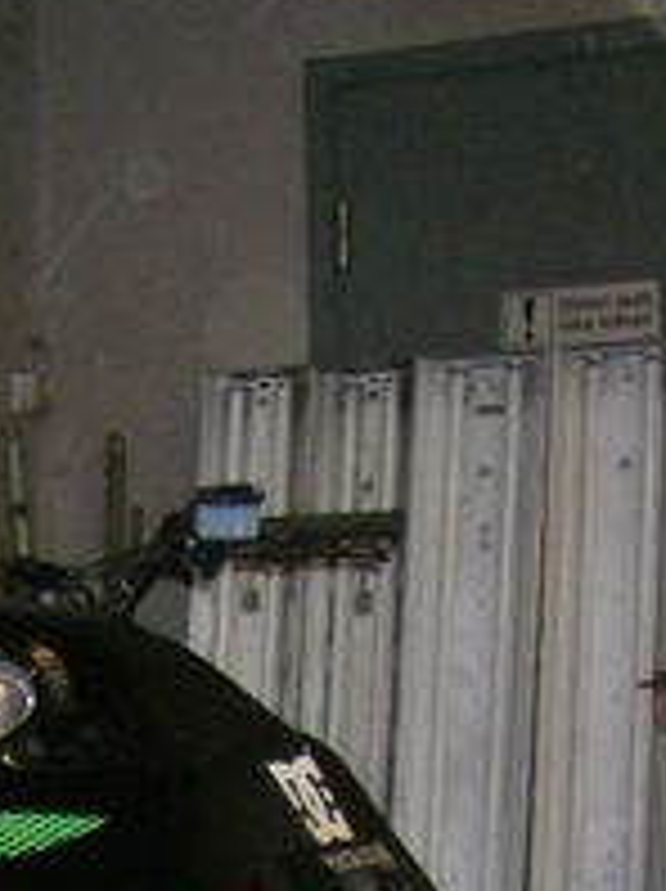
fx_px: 3162
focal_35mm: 123
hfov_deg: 11.7
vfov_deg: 15.1
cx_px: -184
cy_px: 1228
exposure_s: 1/50
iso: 400
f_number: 3.3
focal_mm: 6.3
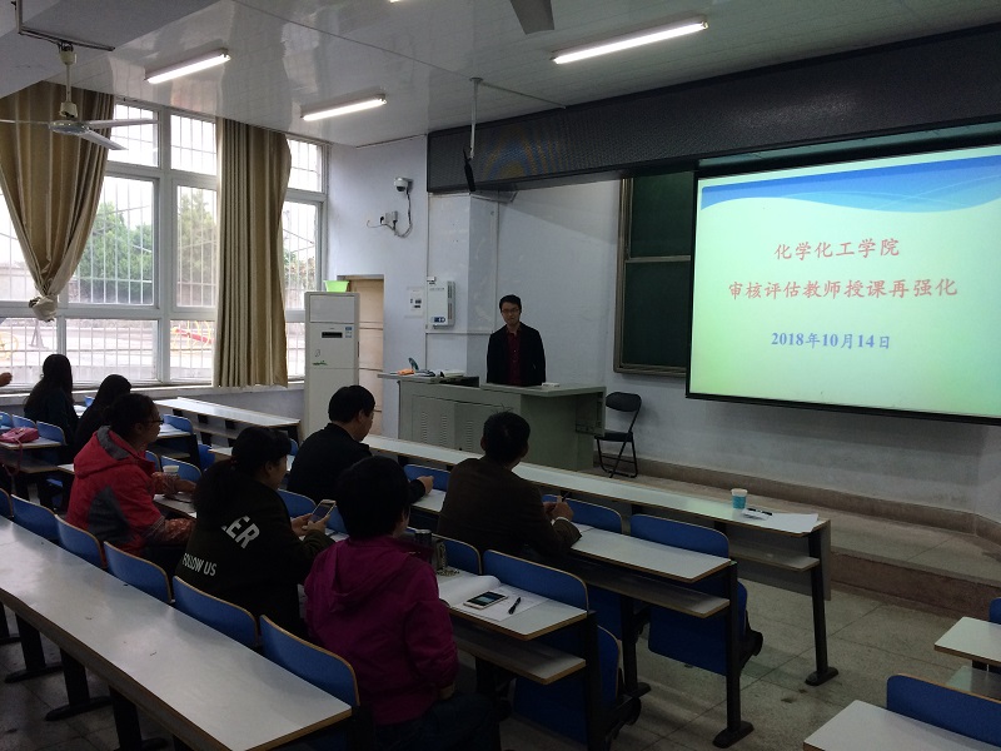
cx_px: 500
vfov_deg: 48.2
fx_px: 839
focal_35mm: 29
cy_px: 376
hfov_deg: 61.7
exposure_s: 1/33
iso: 64
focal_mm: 4.15
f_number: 2.2
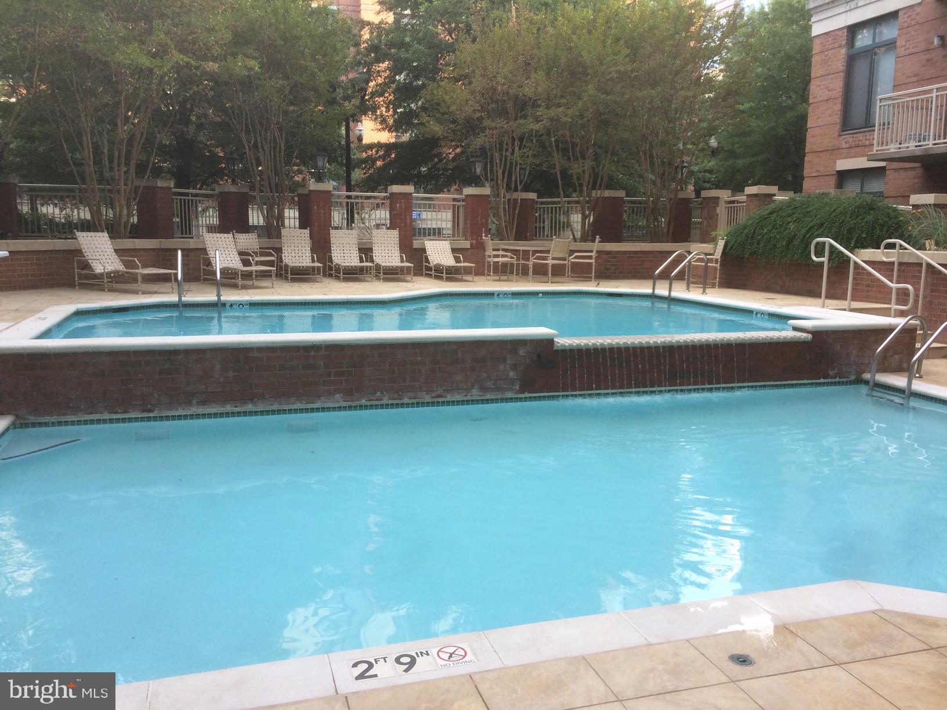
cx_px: 474
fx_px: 793
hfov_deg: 61.7
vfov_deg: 48.2
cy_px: 355
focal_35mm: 29
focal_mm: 4.15
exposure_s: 1/120
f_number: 2.2
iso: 40
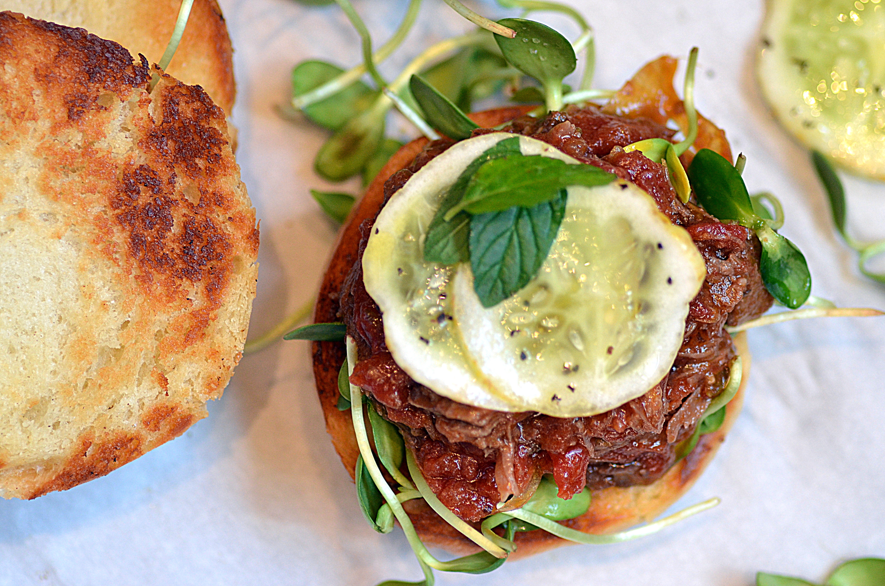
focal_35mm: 150
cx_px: 442
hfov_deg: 13.7
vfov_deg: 9.1
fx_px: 3680
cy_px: 293
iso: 800
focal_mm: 100
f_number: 3.5
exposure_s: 1/200
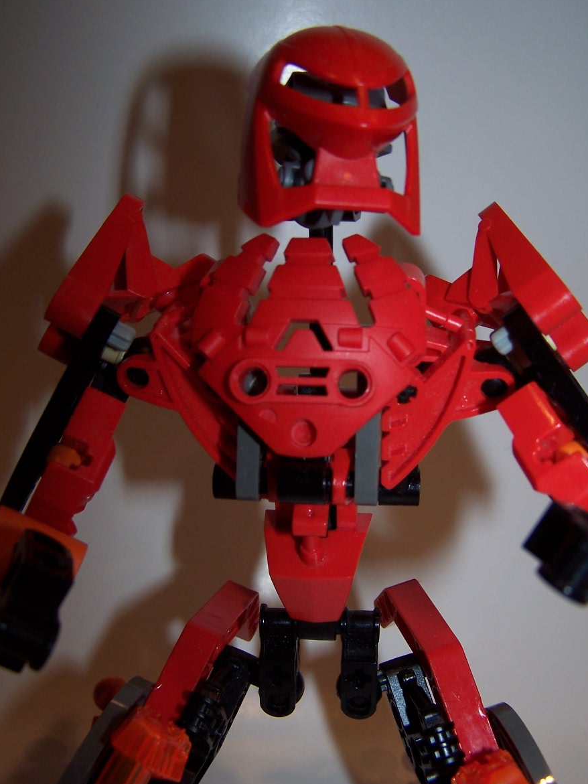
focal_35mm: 41
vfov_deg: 45.8
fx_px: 929
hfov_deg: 35.1
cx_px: 297
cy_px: 398
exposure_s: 1/60
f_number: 2.8
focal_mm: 6.7
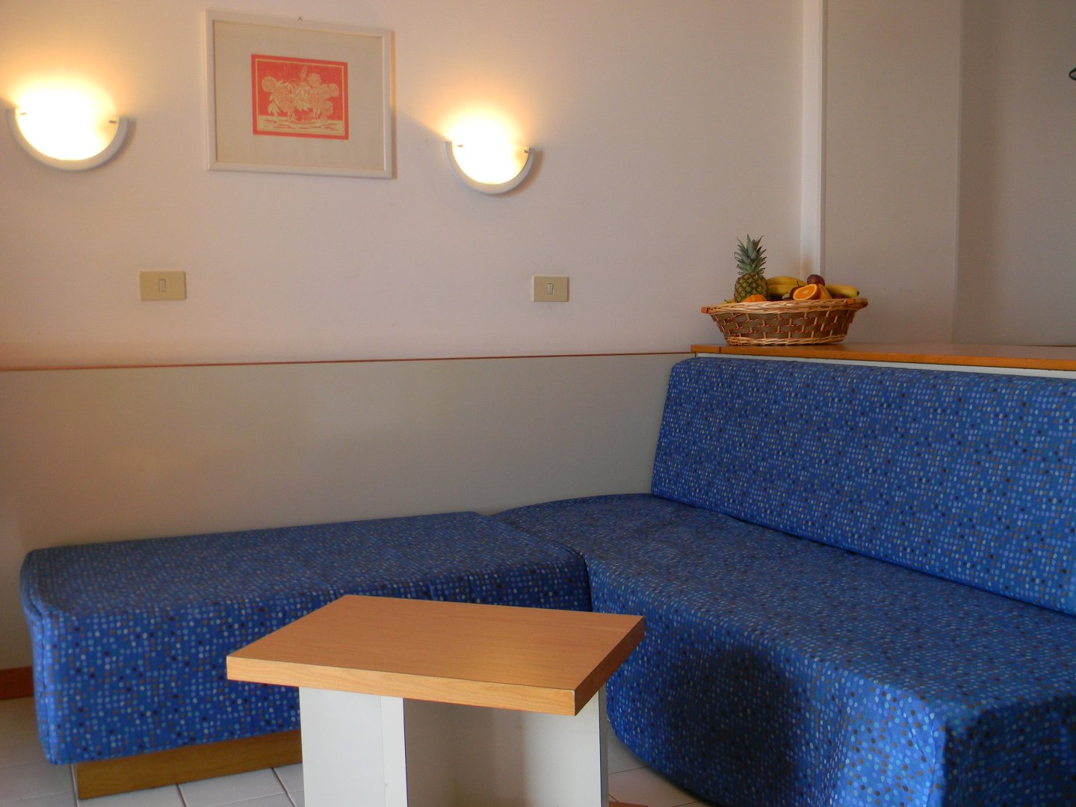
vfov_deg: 39.7
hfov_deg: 51.4
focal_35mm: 36
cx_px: 538
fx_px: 1119
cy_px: 404
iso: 126
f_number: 3.7
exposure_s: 1/30
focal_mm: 6.4
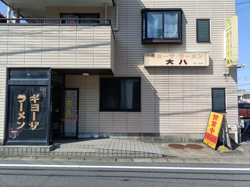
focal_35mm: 25
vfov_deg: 54.9
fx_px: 181
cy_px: 94
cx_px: 125
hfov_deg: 69.4
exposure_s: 1/637
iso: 64
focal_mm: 4.7
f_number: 1.7
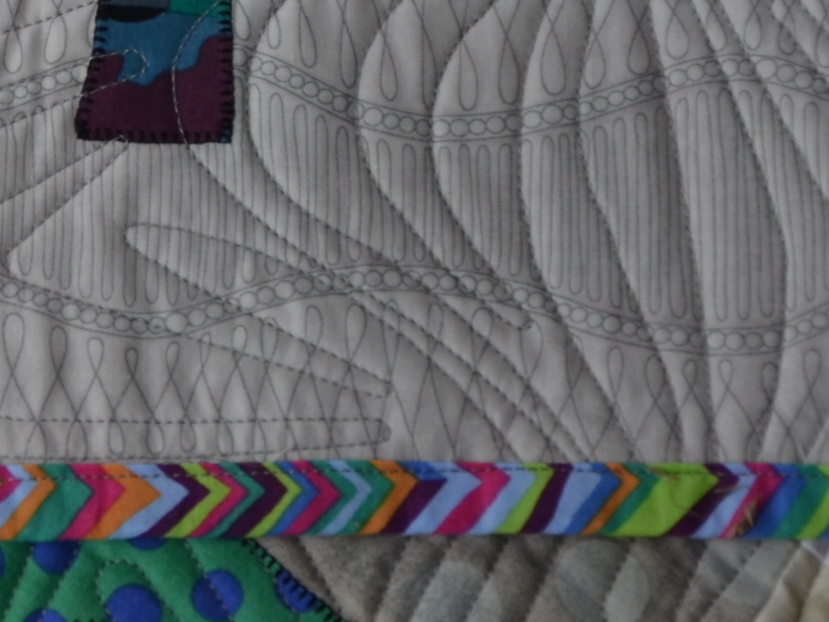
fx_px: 6657
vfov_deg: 5.3
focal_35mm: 278
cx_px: -332
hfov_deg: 7.0
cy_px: -315
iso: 280
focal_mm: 52
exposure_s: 1/125
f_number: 5.6
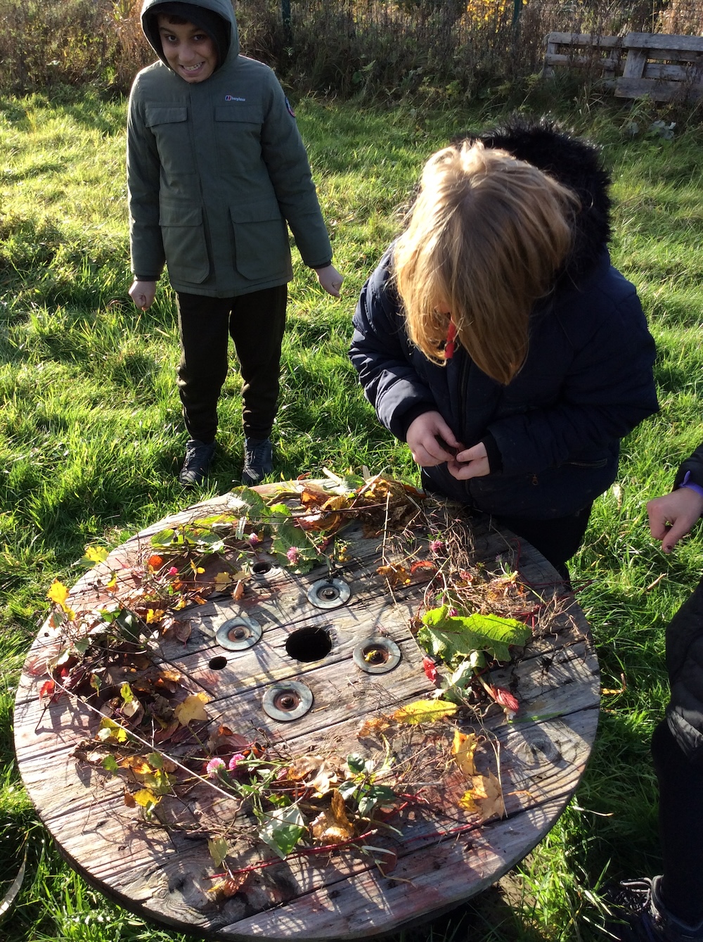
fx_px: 869
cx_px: 352
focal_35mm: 32
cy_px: 471
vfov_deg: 56.9
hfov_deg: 44.1
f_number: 2.4
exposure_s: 1/338
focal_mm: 3.3
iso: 32
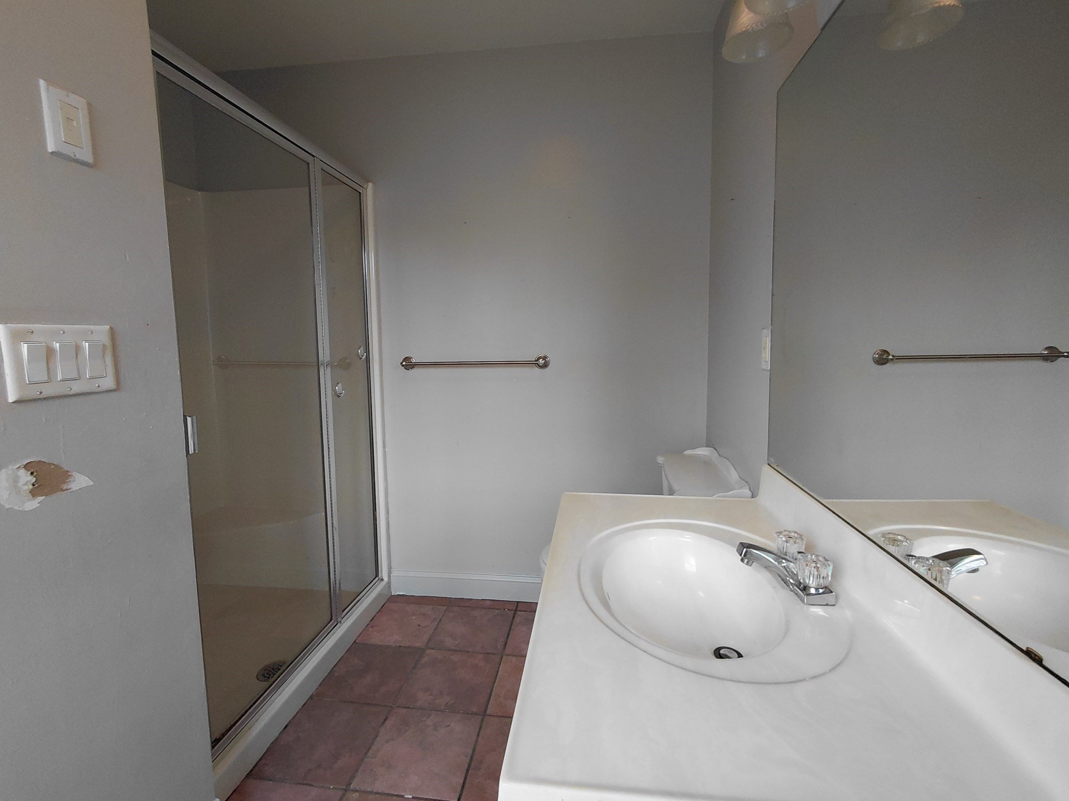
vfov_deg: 78.1
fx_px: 494
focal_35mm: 16
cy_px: 400
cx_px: 534
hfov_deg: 94.5
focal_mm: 1.64
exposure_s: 1/60
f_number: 2.2
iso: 80
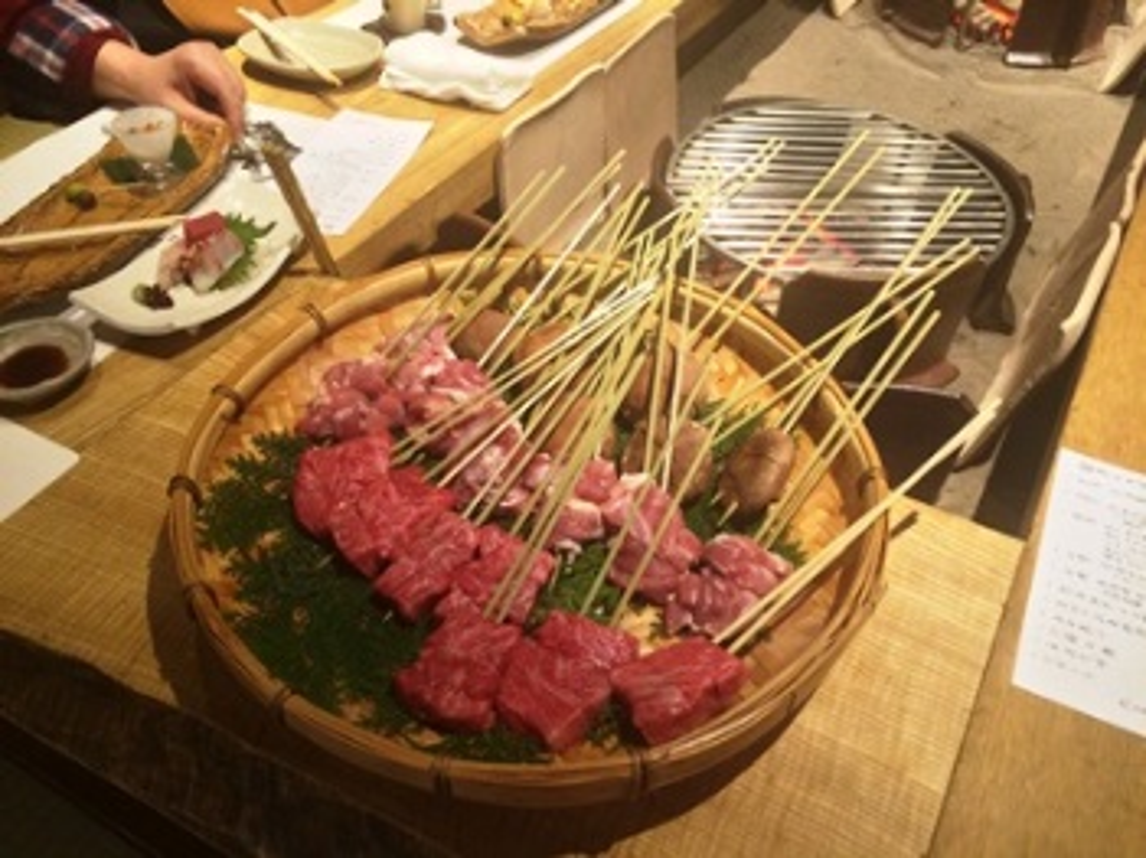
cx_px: 573
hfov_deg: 61.7
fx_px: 960
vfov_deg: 48.2
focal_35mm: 29
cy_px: 429
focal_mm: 4.15
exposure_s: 1/30
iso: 250
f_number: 2.2
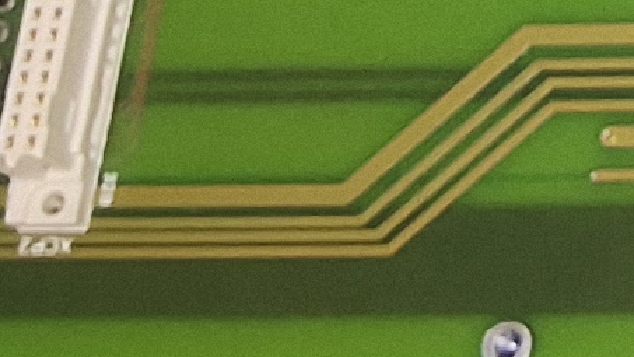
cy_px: -666
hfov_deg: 8.3
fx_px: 3699
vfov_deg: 5.3
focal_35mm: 220
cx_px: 1871
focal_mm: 2.91
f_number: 1.9
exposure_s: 1/40
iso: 100
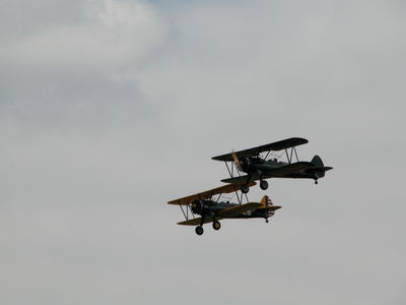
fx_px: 3284
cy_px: 152
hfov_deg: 7.1
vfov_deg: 5.3
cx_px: 203
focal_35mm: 280
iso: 100
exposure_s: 1/520
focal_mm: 71.2
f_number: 7.4
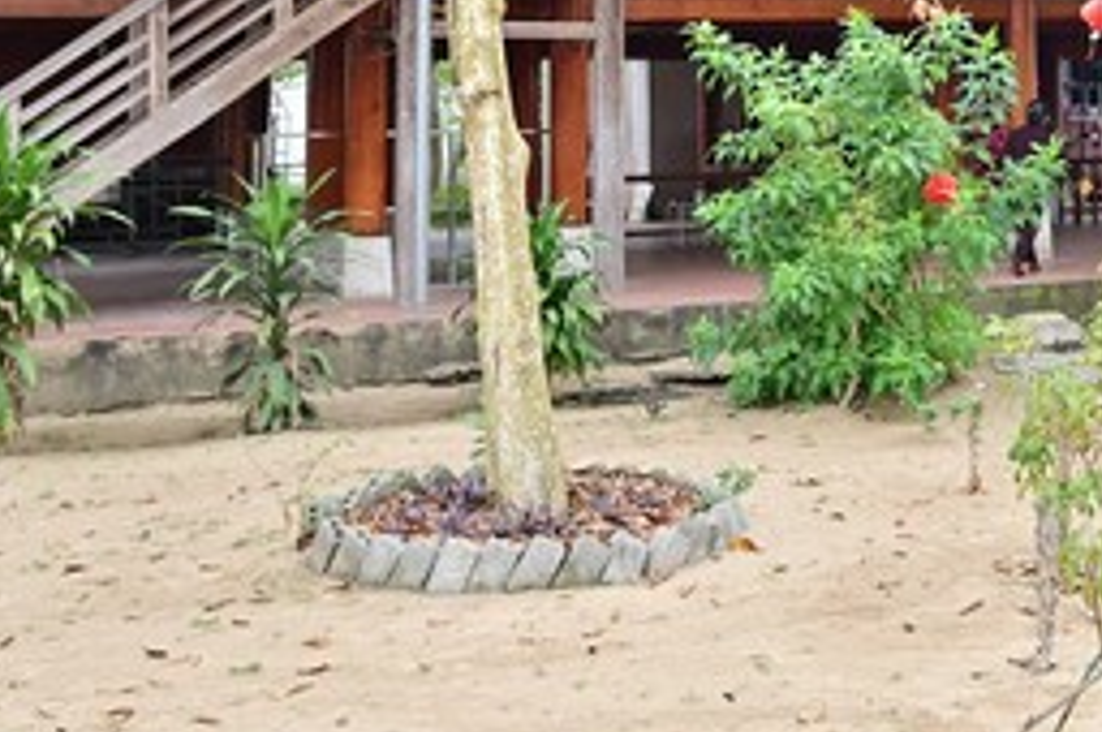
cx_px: 1012
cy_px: -22
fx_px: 1865
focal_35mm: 61
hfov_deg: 31.3
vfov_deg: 21.3
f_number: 4.5
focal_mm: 24
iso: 100
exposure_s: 1/200
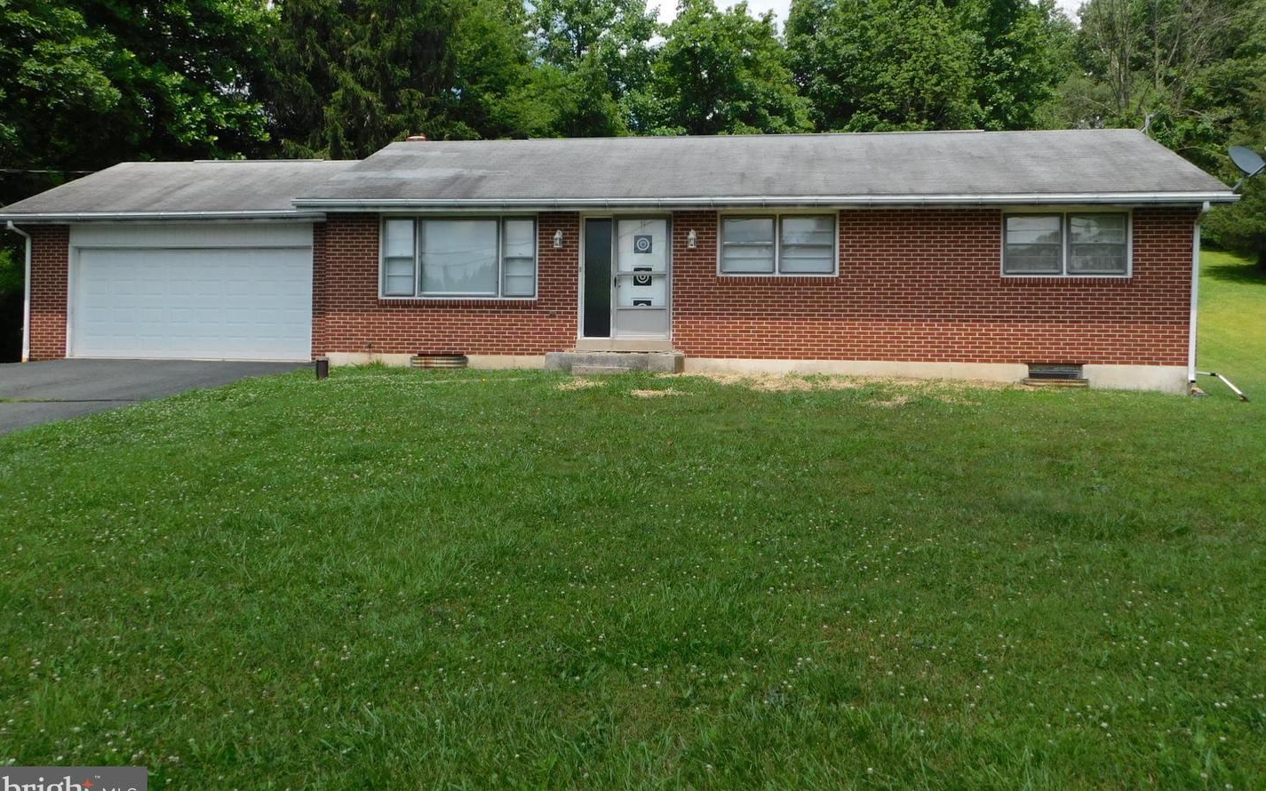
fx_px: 1035
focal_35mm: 30
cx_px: 631
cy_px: 338
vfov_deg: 41.7
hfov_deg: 62.9
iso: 125
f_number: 3.2
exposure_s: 1/1250
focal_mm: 4.9
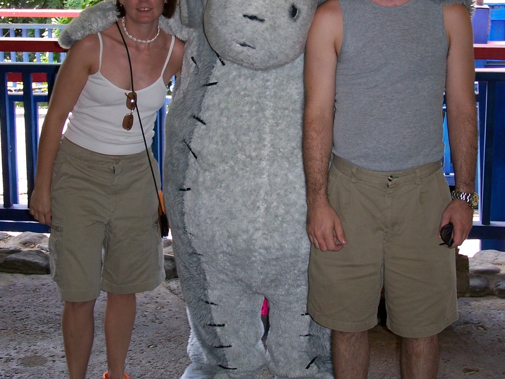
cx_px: 254
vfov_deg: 21.2
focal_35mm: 69
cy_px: 129
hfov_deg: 28.2
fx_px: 1007
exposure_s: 1/60
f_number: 3
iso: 80
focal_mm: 8.5
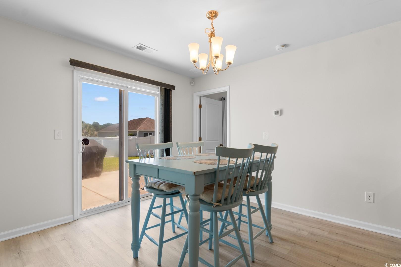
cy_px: 134
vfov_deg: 73.7
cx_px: 200
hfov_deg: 96.7
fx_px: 178
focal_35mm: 16
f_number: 4.8
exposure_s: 1/6
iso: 100
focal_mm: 11
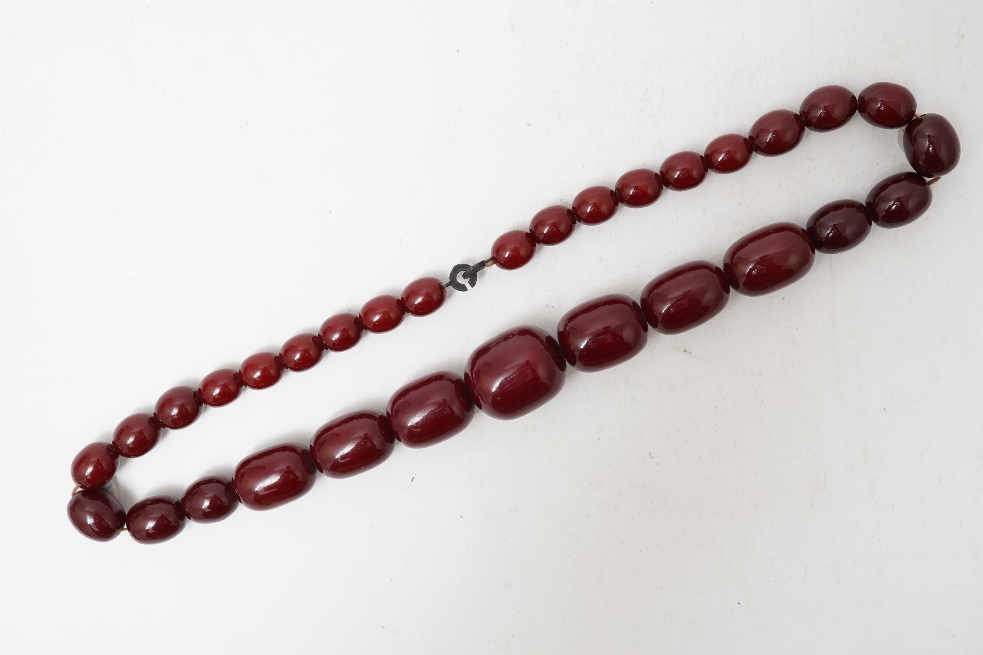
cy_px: 328
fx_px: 1229
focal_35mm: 45
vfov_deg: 29.9
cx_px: 492
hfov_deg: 43.6
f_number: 20
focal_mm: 30
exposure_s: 1/125
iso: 800
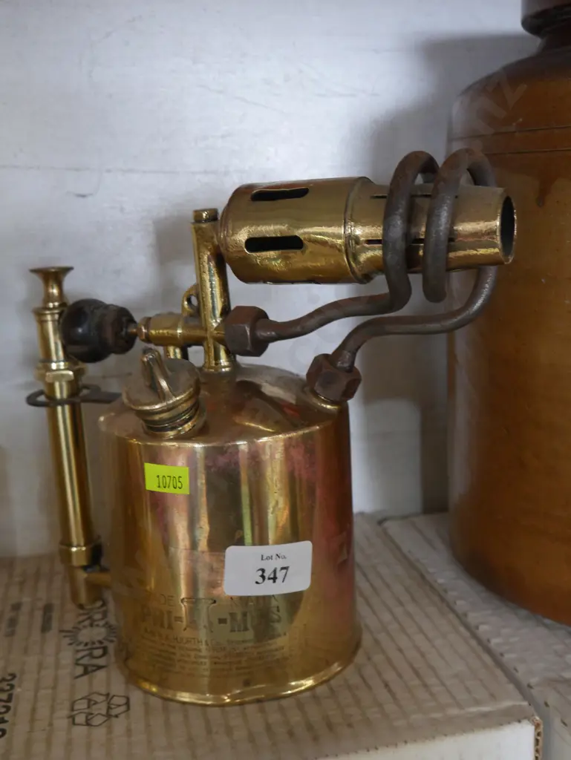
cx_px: 286
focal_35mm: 40
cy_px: 380
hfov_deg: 36.0
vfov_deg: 46.8
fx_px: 879
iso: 2000
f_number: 4.4
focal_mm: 20
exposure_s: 1/60
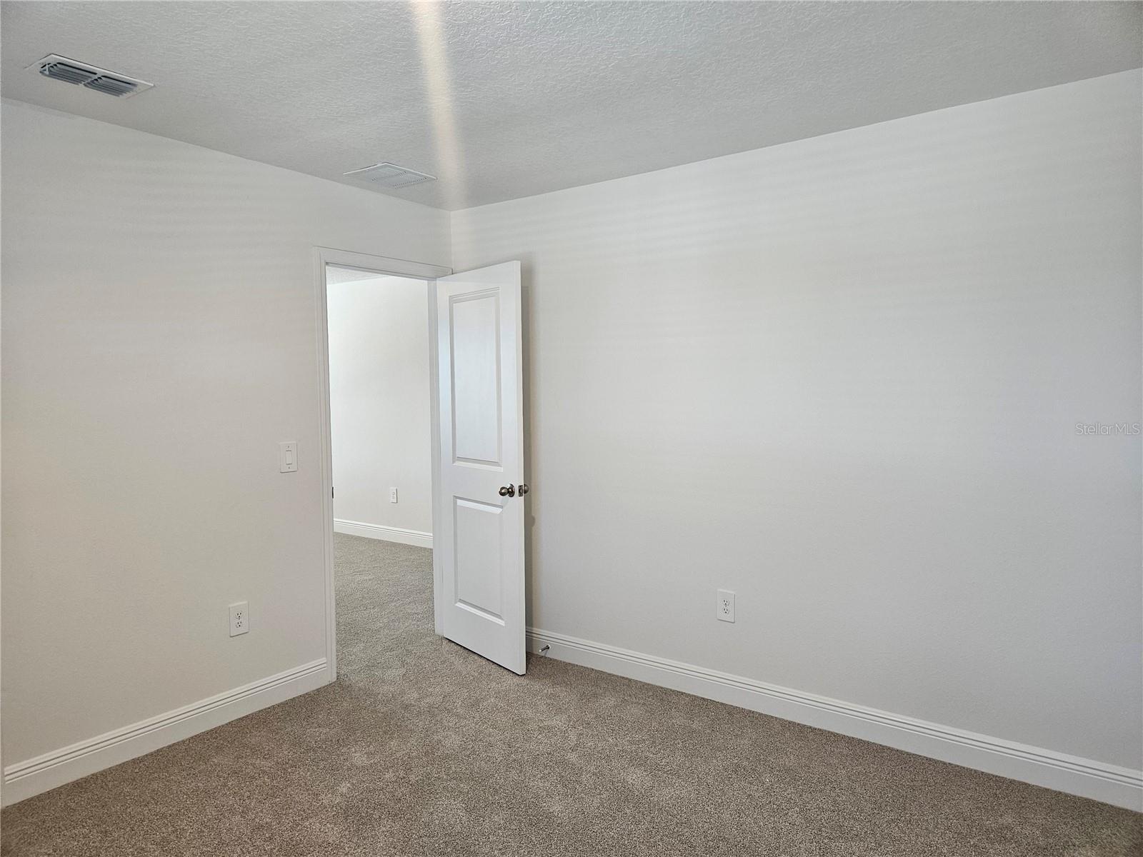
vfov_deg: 58.9
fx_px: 759
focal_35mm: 23
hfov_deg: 73.9
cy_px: 428
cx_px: 572
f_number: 1.8
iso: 320
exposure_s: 1/120
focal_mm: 5.4
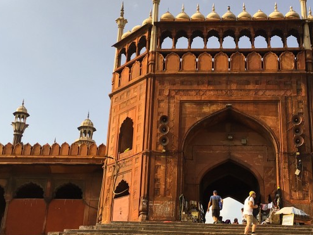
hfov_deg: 32.2
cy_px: 108
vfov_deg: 24.4
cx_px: 174
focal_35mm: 60
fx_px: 542
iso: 25
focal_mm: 4.15
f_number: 2.2
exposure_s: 1/1570
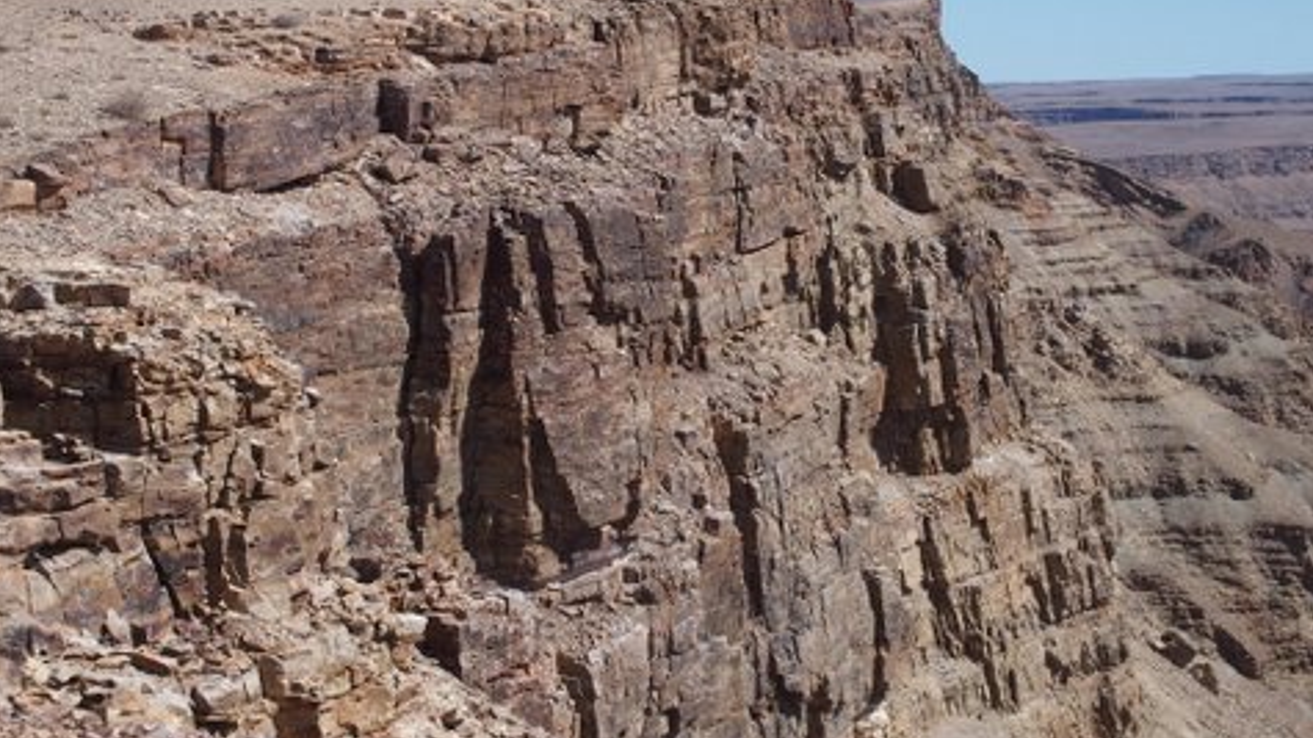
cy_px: 334
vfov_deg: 15.7
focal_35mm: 77
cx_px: 655
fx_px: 2680
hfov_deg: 27.5
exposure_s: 1/1000
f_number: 4.5
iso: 100
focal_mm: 14.5
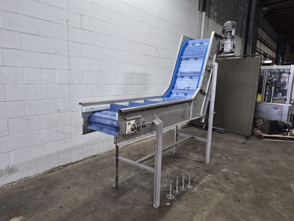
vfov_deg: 58.9
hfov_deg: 73.9
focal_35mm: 23
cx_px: 147
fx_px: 195
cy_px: 110
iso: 200
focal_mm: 5.4
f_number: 1.8
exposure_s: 1/120
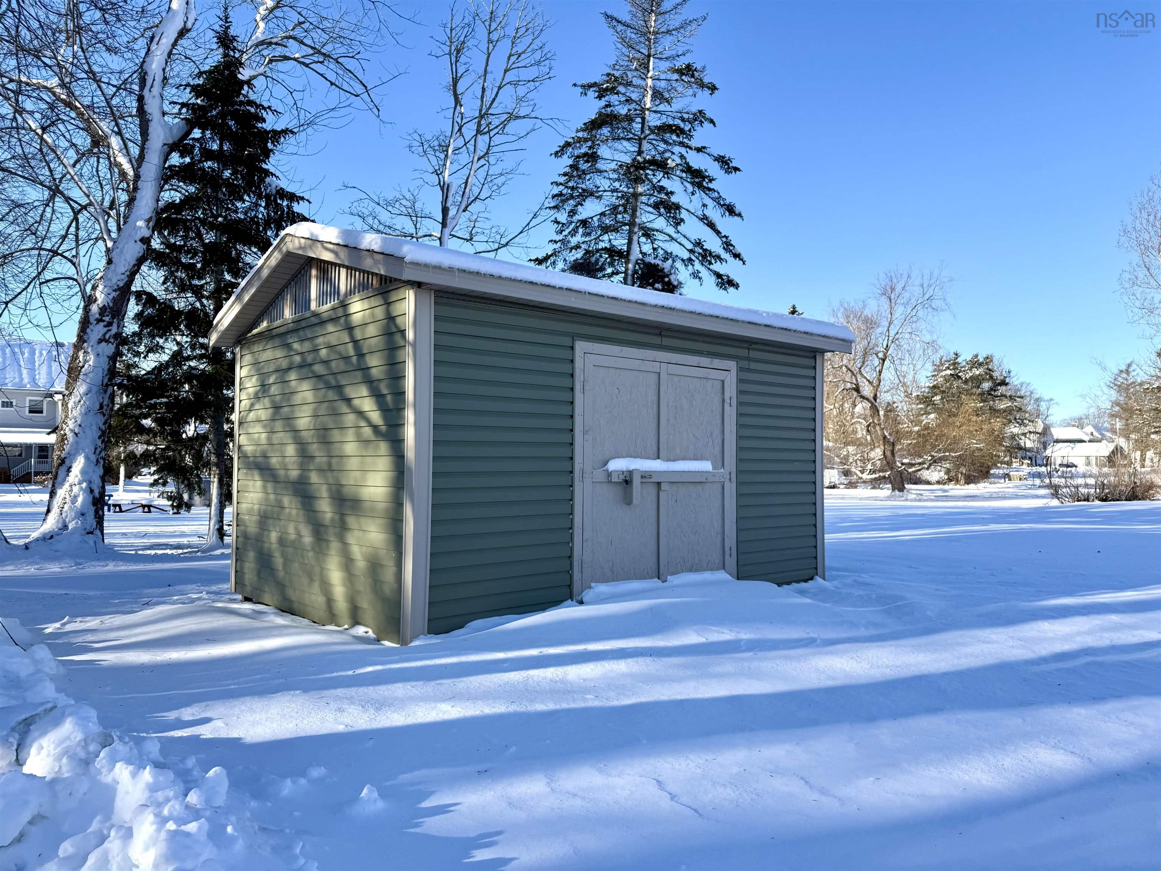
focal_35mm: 24
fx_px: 805
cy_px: 436
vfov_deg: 56.8
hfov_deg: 71.6
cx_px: 580
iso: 80
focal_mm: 6.76
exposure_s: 1/3145
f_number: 1.78
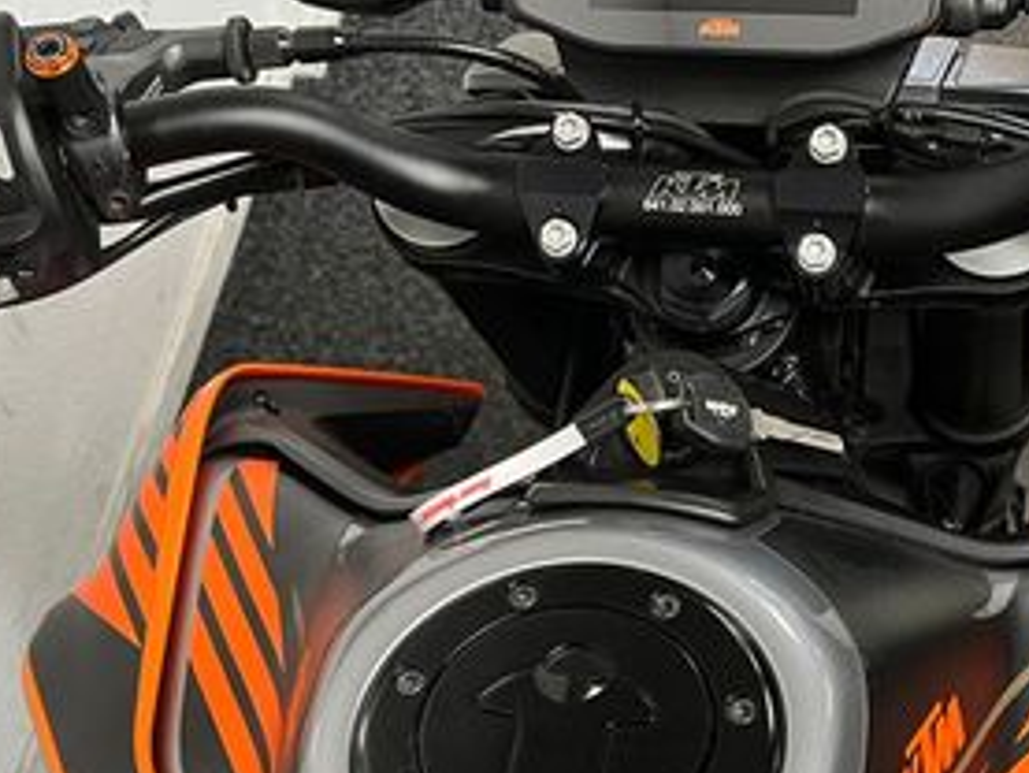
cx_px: 661
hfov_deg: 32.0
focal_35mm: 60
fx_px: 1784
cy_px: 613
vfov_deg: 24.1
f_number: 1.6
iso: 160
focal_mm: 5.1
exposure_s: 1/50
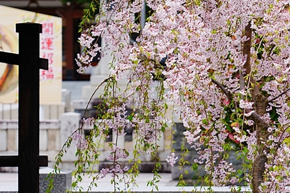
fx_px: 1602
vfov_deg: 6.9
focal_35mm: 199
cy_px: 26
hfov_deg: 10.3
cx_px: 206
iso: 100
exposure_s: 1/200
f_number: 5
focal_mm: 105
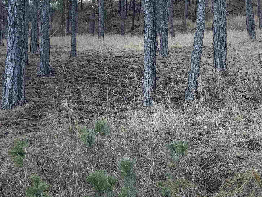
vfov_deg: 28.0
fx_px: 386
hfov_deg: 35.6
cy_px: 42
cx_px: 228
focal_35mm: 51
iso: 80
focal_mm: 6.76
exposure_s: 1/169
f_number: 1.78
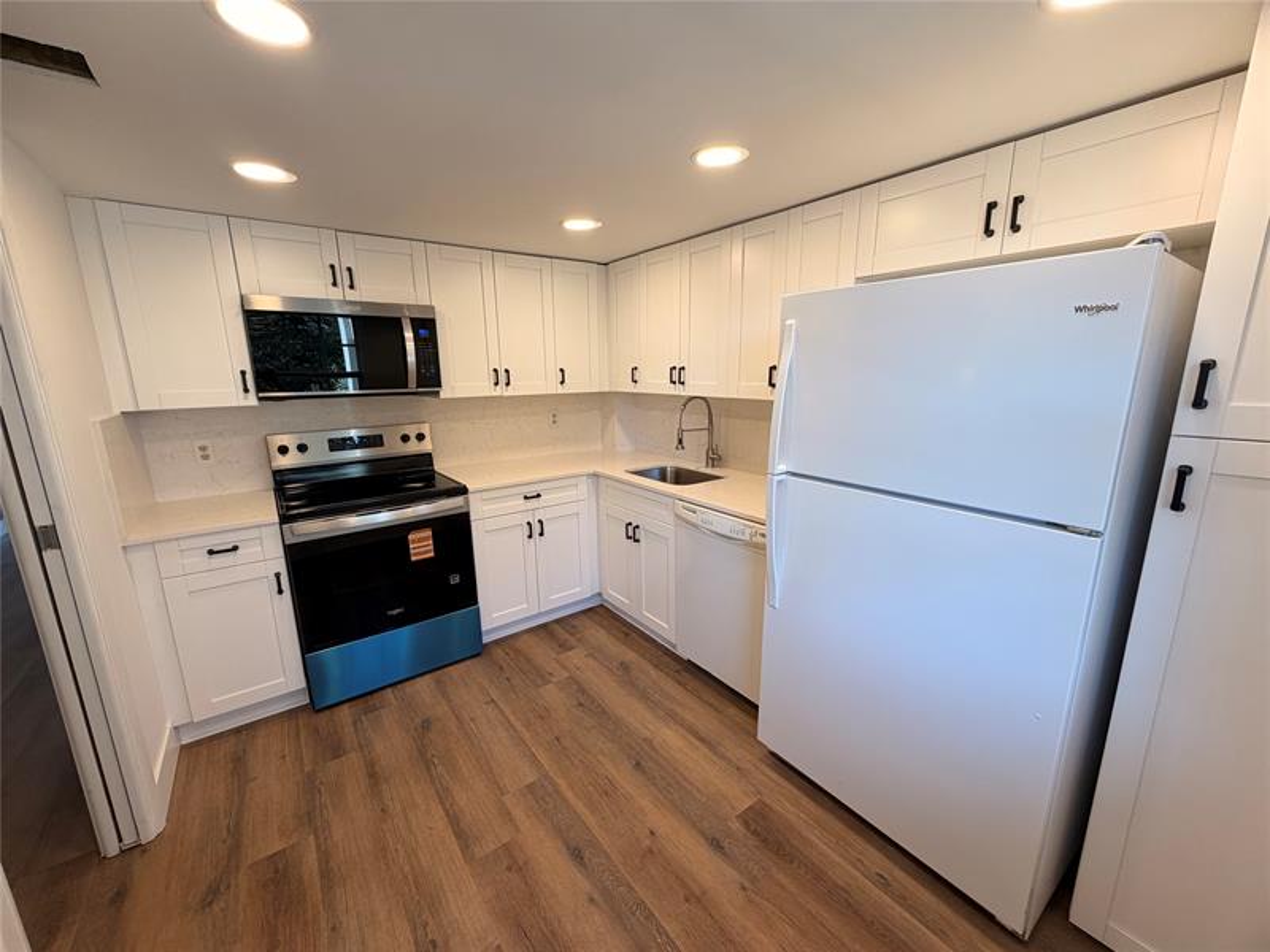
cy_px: 476
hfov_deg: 102.1
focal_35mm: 14
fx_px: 514
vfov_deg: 85.7
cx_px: 635
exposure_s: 1/120
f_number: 2.2
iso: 100
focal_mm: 2.22
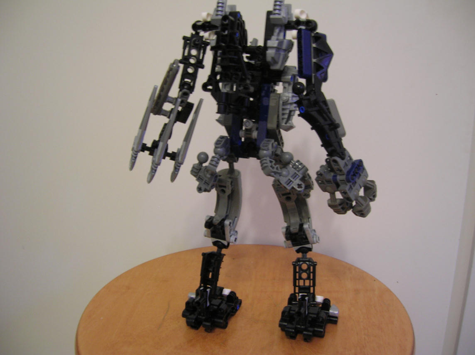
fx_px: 466
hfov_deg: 54.0
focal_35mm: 34
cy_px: 178
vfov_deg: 41.7
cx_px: 238
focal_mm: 5.7
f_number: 2.9
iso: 68
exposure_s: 1/3.9
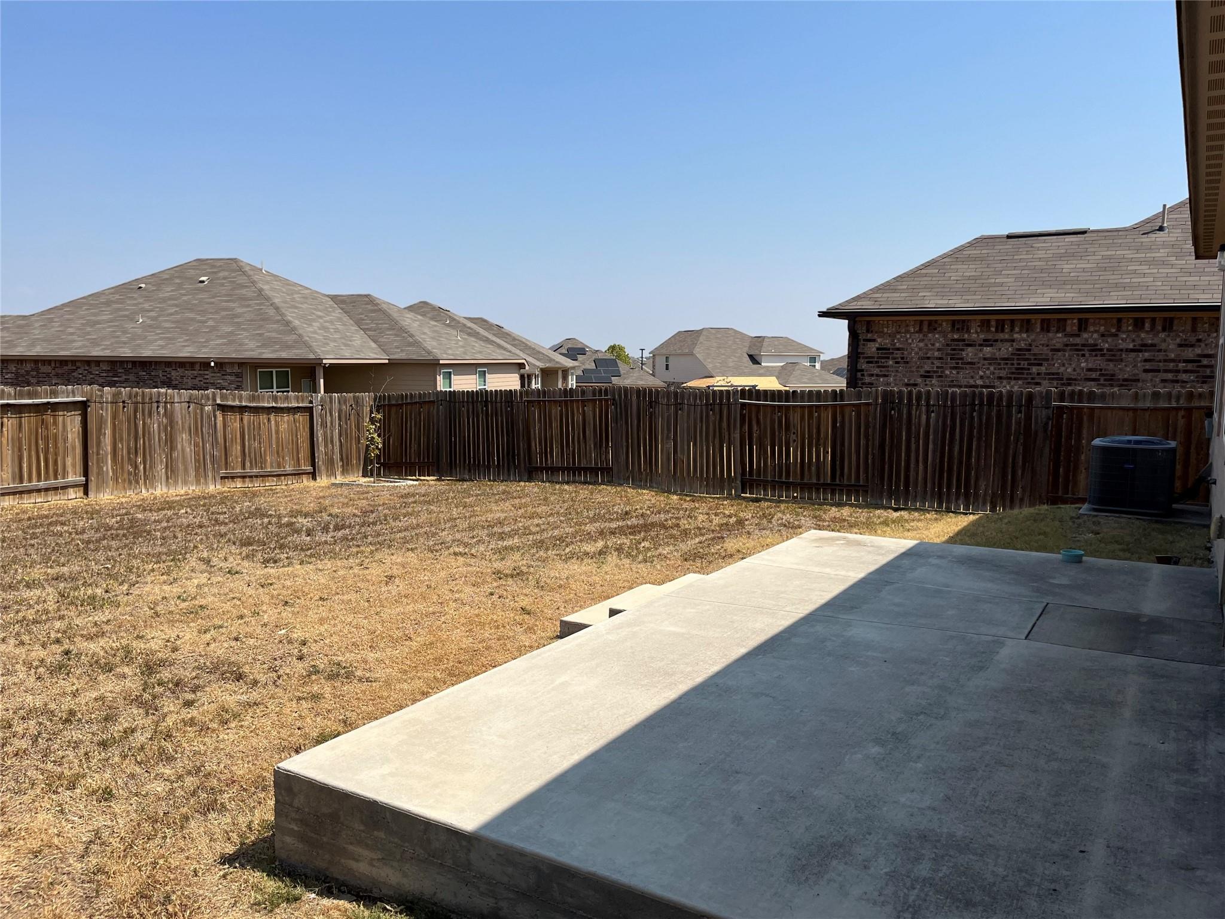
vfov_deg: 53.1
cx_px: 612
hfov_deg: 67.3
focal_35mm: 26
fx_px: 920
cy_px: 460
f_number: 1.6
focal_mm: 5.1
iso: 50
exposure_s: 1/4854
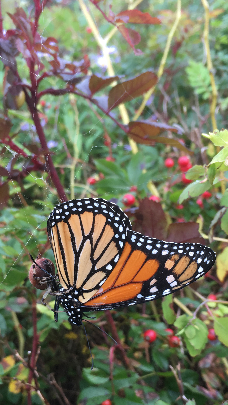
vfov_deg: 46.1
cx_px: 111
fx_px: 473
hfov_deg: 27.1
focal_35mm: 44
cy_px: 247
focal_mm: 4.15
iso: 32
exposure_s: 1/120
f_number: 2.2
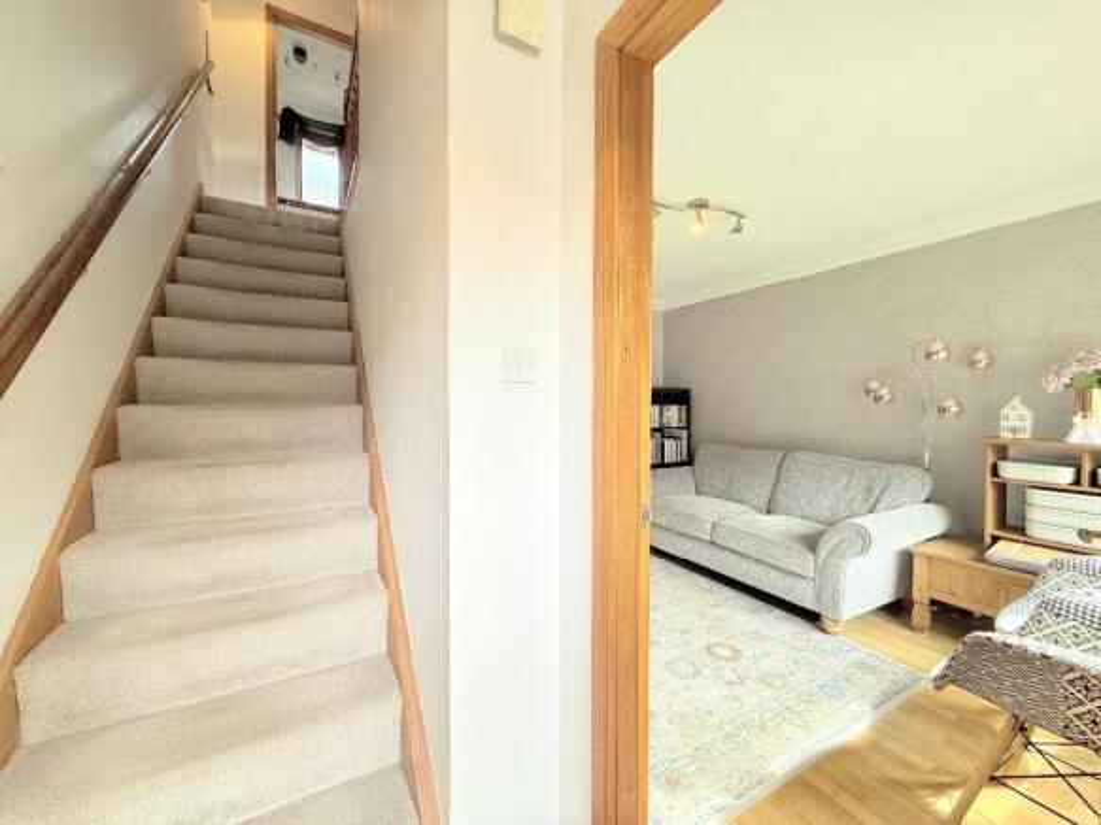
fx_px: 445
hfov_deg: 102.1
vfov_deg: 85.7
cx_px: 550
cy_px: 412
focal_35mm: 14
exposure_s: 1/100
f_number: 2.2
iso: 50
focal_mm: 2.22
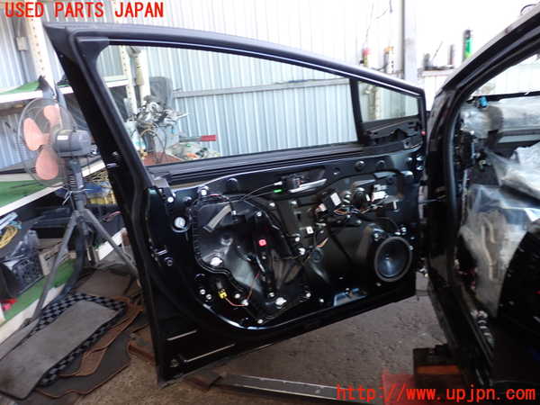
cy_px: 202
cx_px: 270
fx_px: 468
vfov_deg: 46.8
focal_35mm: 30
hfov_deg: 60.0
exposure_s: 1/60
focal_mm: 5.4
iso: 200
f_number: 2.3
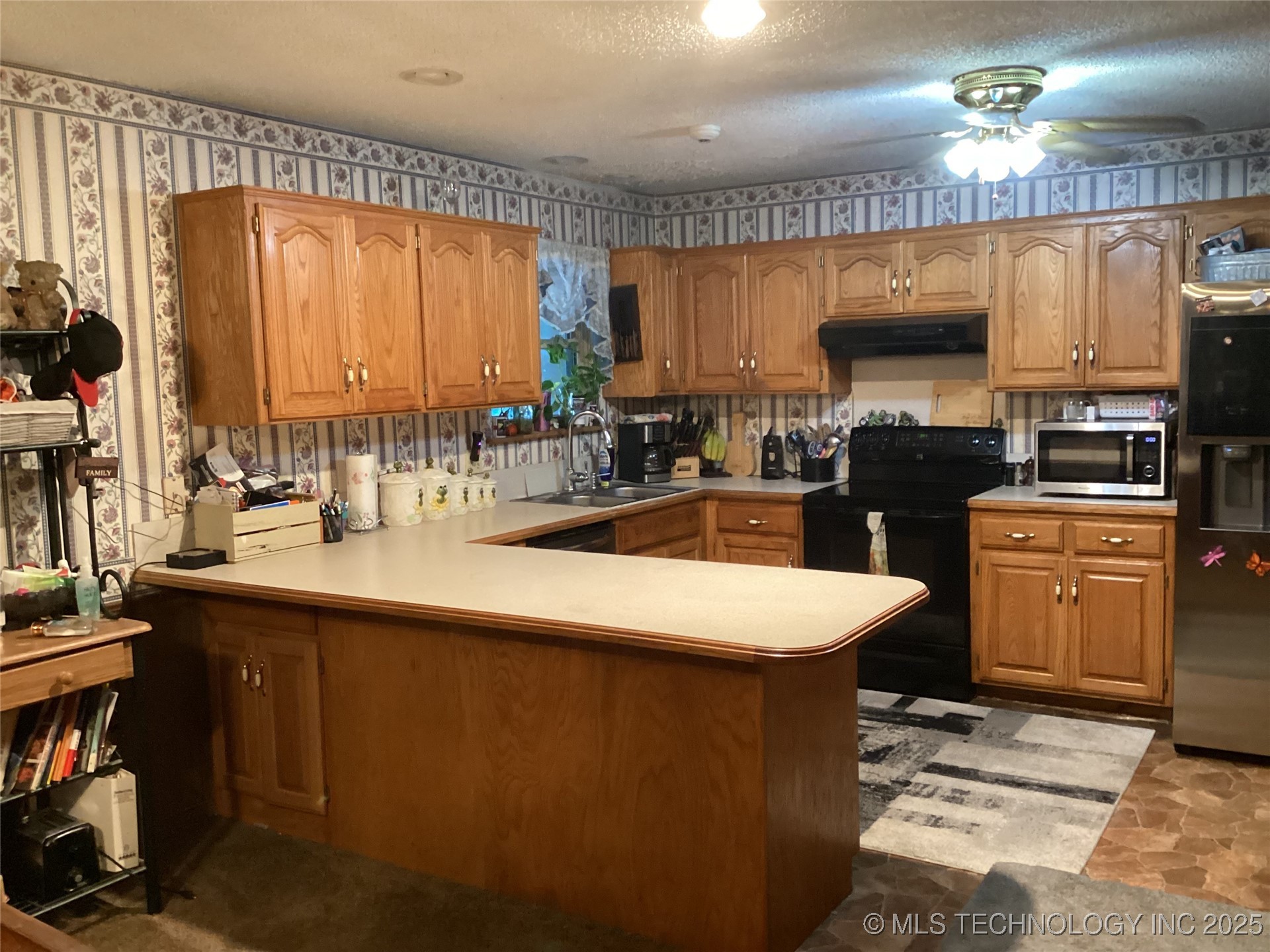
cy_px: 476
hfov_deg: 58.4
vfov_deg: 45.4
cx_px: 635
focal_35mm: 31
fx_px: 1137
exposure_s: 1/40
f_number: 2.4
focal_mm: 3.3
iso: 400
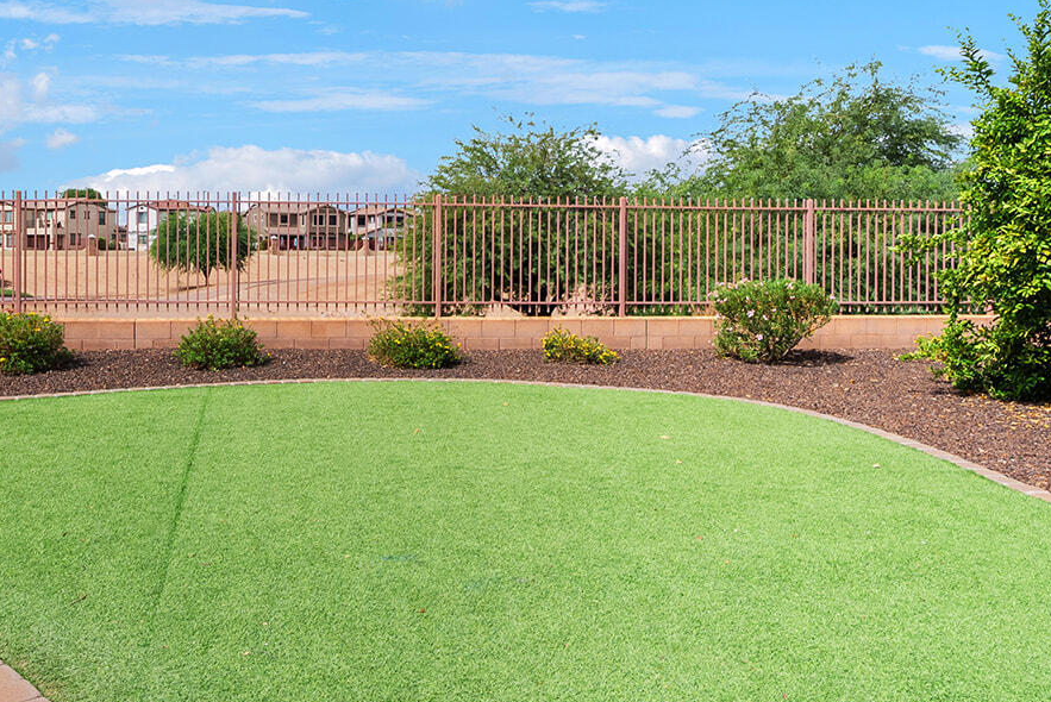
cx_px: 321
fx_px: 847
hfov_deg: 61.5
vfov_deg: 44.6
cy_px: 252
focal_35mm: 29
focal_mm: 16
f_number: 8
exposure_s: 1/125
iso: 100
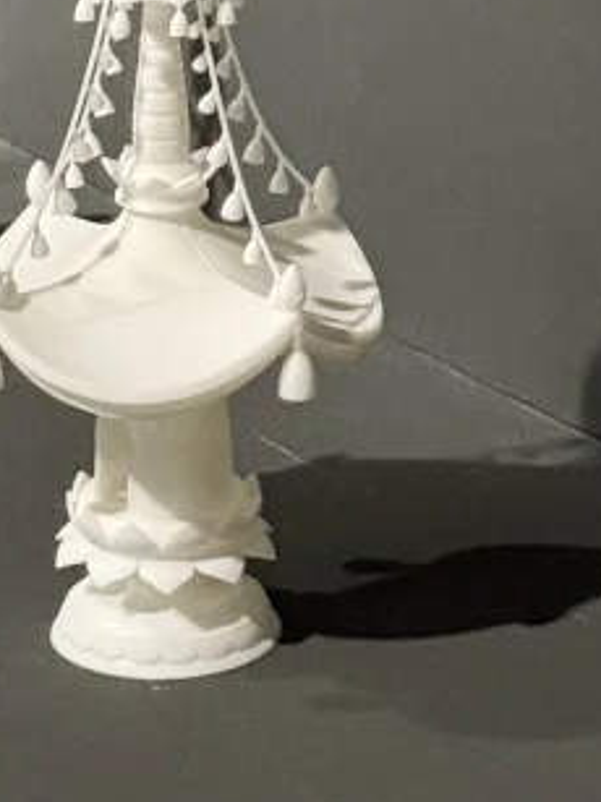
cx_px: 460
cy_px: -690
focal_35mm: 225
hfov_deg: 6.6
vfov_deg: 8.4
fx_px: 5212
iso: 250
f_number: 1.78
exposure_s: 1/52
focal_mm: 6.76
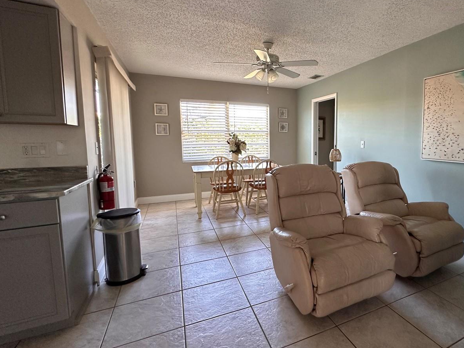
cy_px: 162
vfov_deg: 68.6
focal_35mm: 19
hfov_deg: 82.4
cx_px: 301
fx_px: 255
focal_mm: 2.22
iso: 320
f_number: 2.2
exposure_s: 1/99
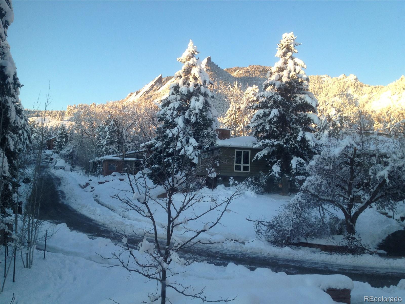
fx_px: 409
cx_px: 202
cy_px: 152
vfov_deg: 40.7
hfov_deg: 52.6
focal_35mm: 35
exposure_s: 1/124
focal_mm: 4.28
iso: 50
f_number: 2.4
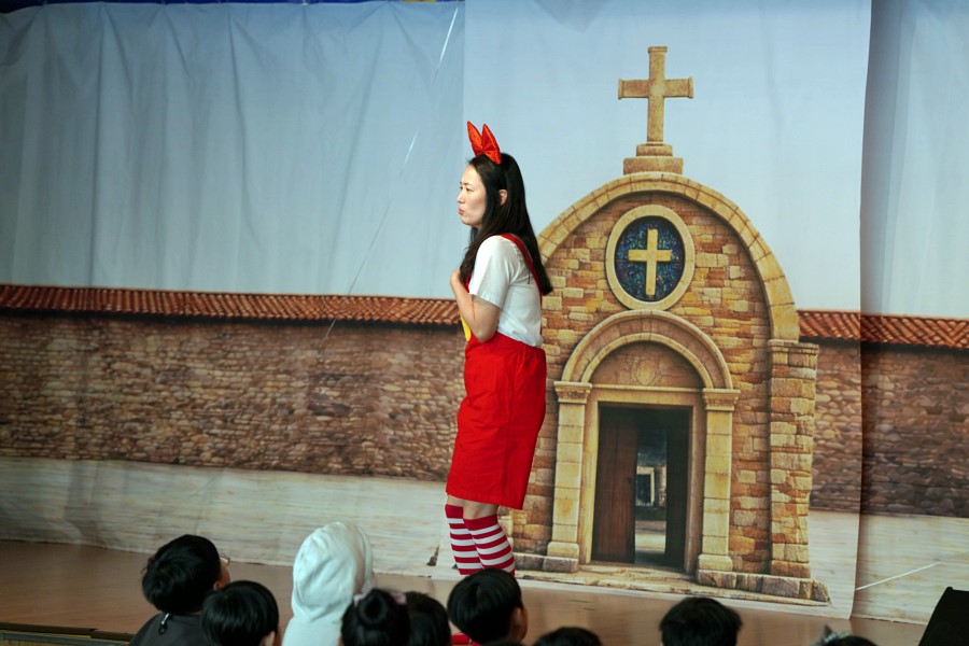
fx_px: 3418
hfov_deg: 16.1
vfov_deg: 10.8
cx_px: 484
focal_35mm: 127
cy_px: 323
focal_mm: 127
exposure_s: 1/160
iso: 1000
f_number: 4
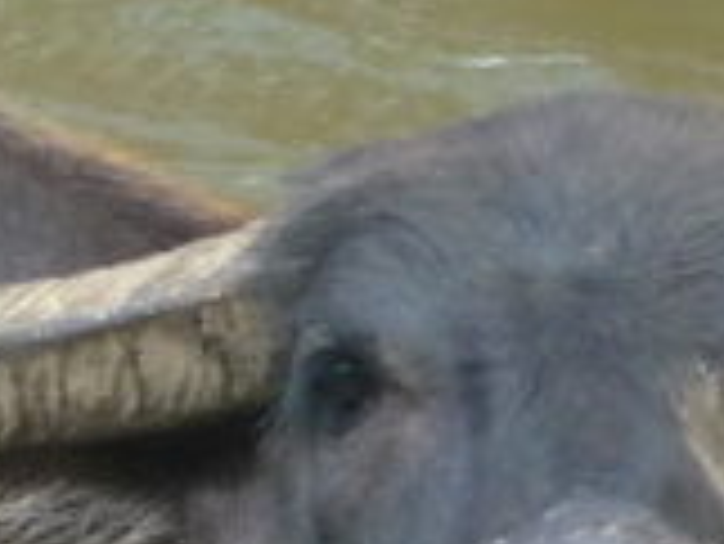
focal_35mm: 1776
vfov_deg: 0.8
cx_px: 40
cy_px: 355
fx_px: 37173
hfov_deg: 1.1
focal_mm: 47
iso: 200
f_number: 4.9
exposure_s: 1/125
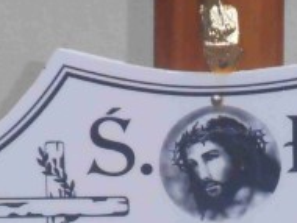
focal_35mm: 808
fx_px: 6941
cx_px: 244
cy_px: 329
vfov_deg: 1.8
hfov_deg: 2.5
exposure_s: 1/200
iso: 800
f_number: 5.7
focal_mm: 42.54
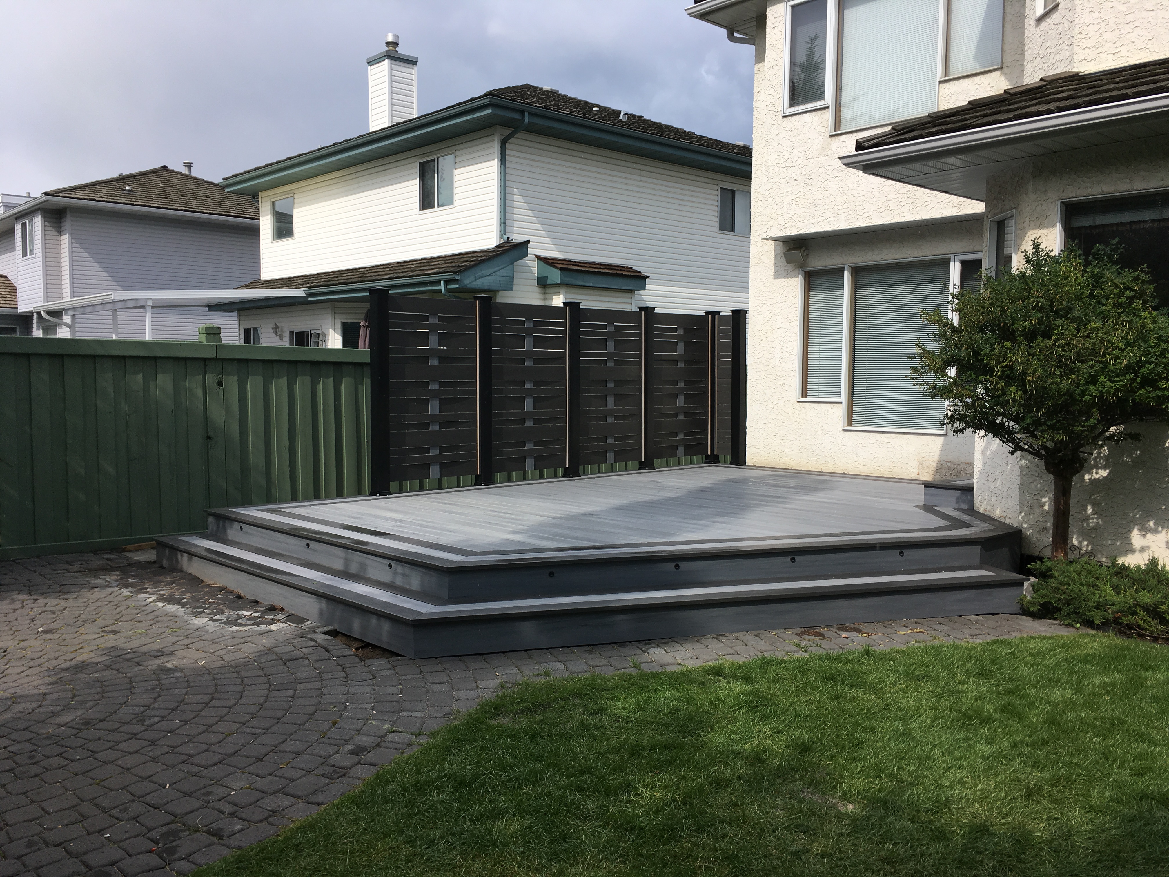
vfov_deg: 48.2
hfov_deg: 61.7
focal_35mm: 29
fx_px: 979
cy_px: 438
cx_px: 584
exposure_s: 1/1479
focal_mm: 4.15
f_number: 2.2
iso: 25
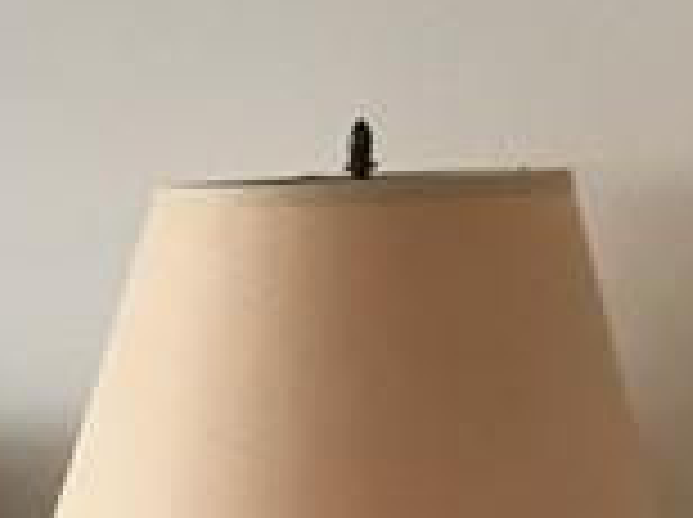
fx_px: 3858
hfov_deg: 9.6
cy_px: 1468
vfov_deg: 7.0
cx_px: -693
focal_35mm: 193
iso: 40
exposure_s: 1/30
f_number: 2.2
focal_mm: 4.15
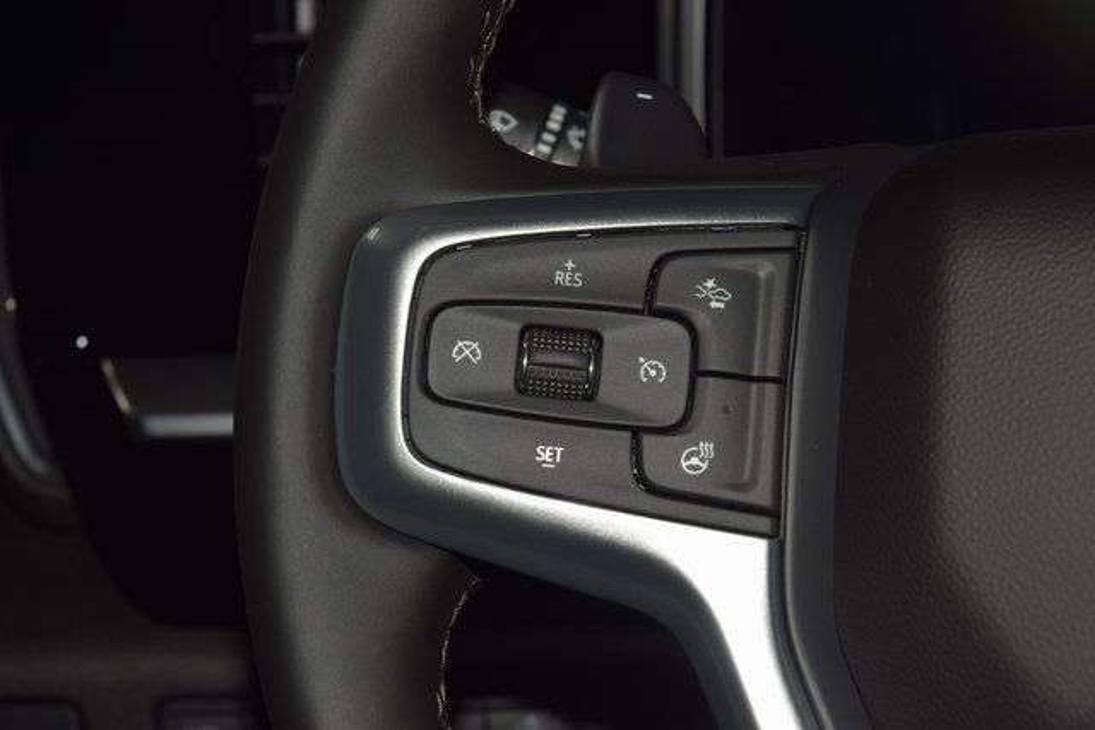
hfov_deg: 19.5
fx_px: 3194
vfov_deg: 13.0
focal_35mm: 105
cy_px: 365
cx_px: 548
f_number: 8
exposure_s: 1/125
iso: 100
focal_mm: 70
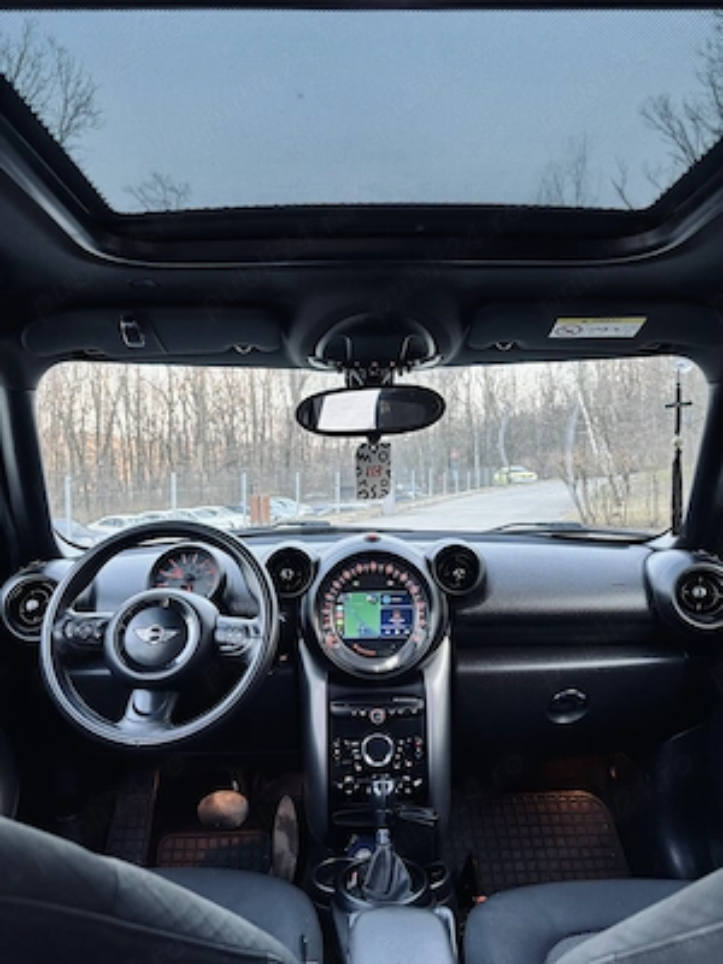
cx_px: 362
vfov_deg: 67.3
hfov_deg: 53.1
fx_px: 724
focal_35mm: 26
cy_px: 482
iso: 125
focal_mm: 5.96
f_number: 1.6
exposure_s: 1/80
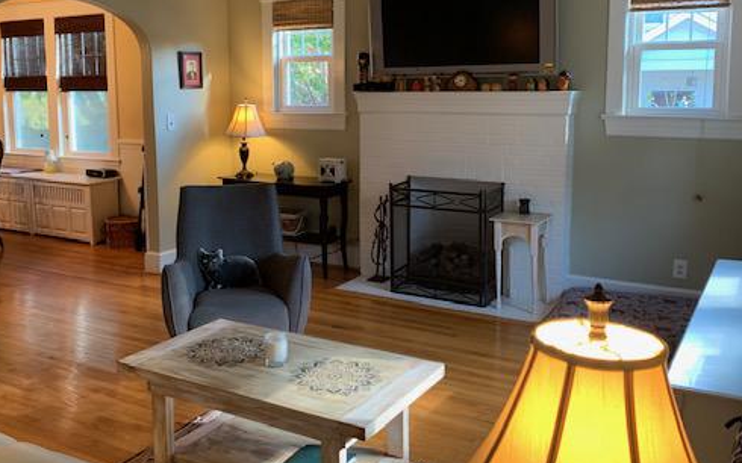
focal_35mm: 36
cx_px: 332
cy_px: 180
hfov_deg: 53.9
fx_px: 728
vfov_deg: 35.2
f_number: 1.8
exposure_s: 1/60
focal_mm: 4.25
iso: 125
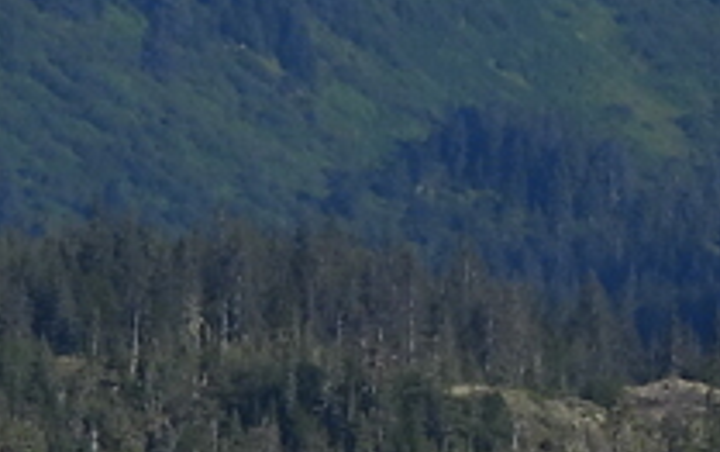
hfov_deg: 1.6
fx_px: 25451
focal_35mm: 1296
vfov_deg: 1.0
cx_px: 947
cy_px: -452
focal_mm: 35.7
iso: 100
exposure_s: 1/800
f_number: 4.5
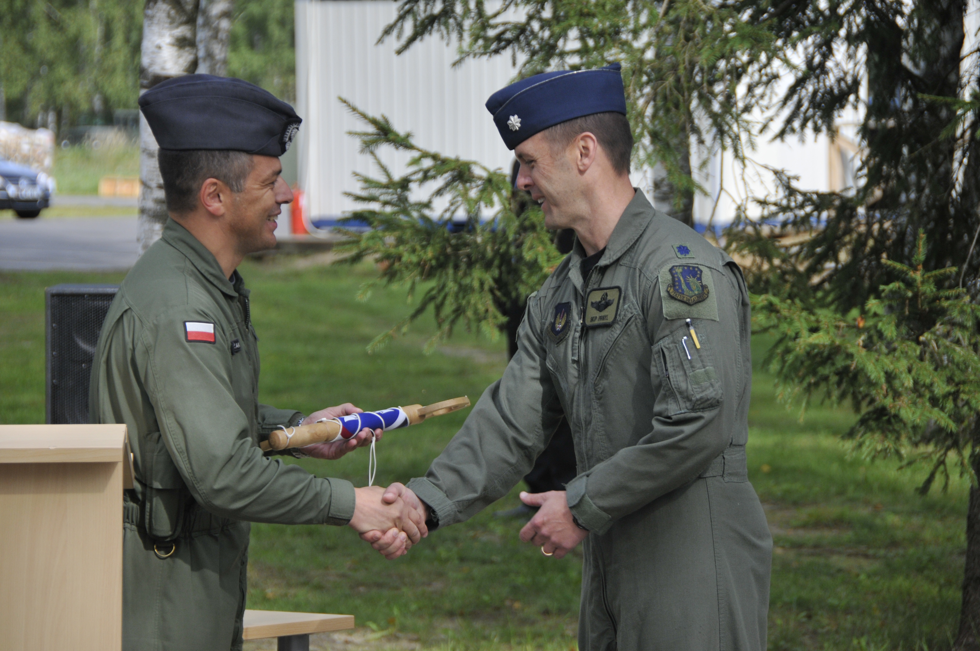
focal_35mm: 158
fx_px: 4282
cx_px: 490
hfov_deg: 13.1
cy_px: 326
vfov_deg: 8.7
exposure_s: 1/640
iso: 400
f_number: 5.3
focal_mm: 105
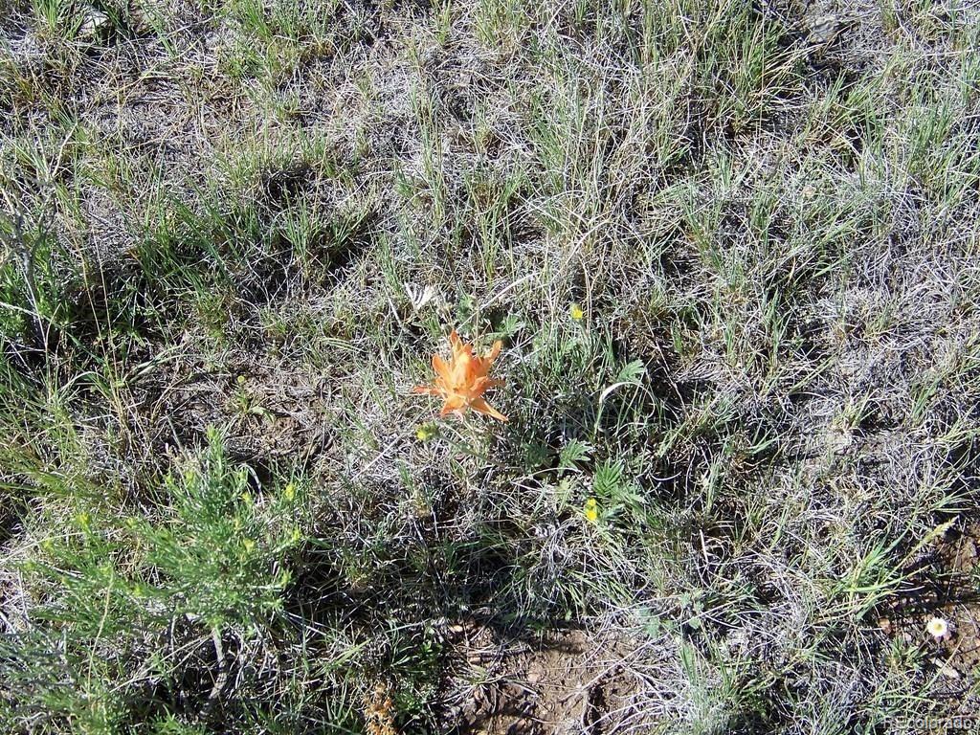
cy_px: 368
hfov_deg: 31.2
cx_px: 490
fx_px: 1755
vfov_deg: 23.7
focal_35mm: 62
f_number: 3.2
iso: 64
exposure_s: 1/500
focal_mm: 10.5
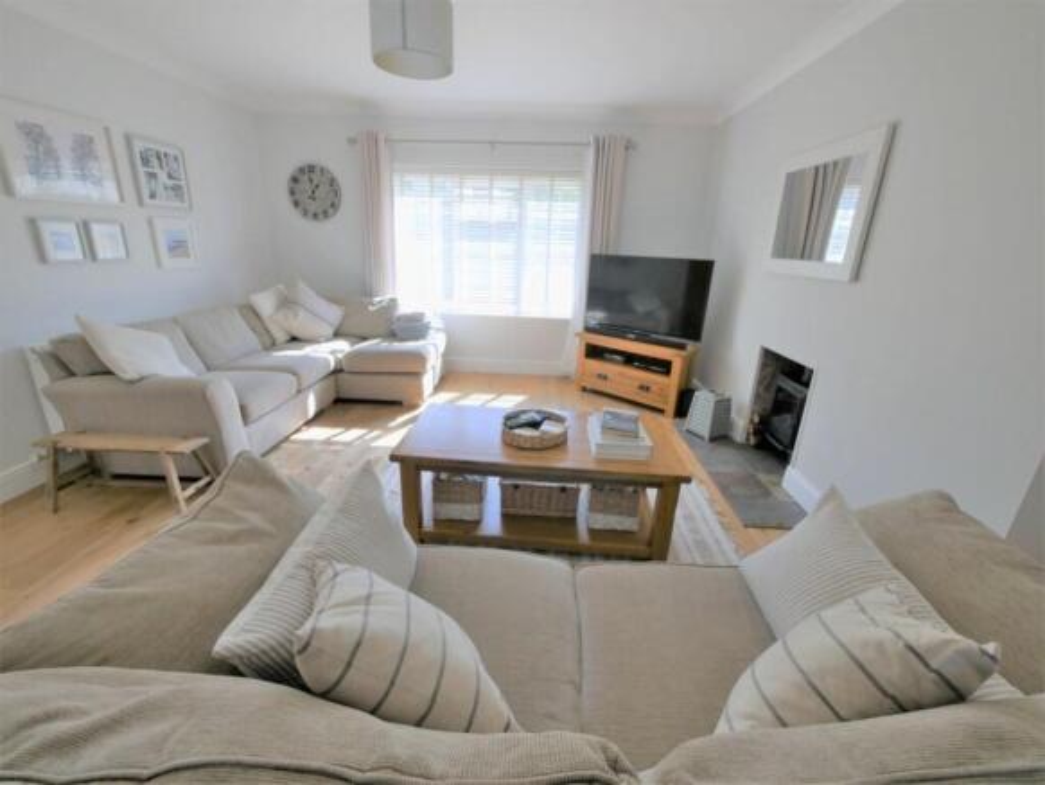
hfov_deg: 102.0
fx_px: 423
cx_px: 522
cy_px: 392
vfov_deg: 85.7
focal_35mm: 14
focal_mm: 7
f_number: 4
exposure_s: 1/125
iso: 200
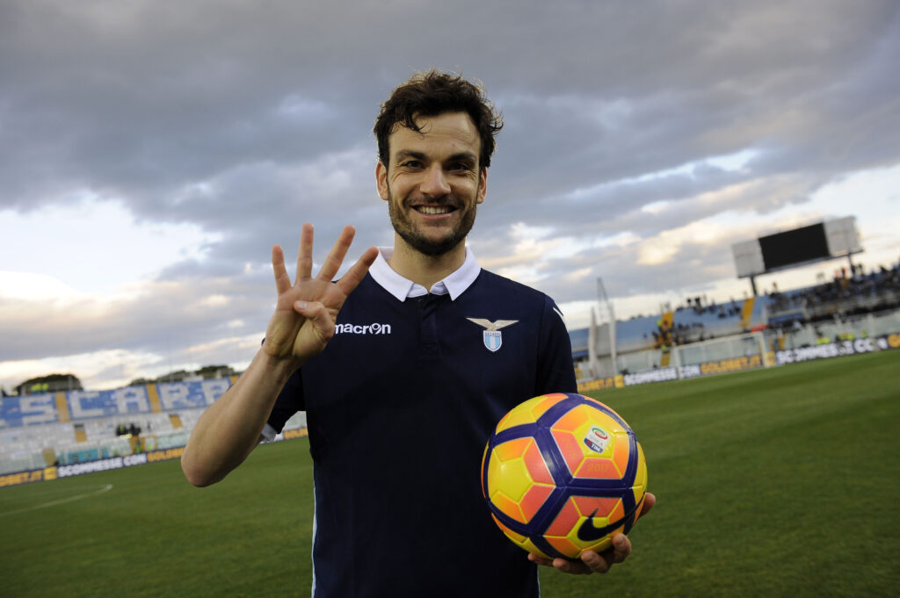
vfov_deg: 41.1
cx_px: 450
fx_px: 799
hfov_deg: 58.8
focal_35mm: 32
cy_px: 299
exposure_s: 1/640
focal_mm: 32
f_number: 4.5
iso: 800
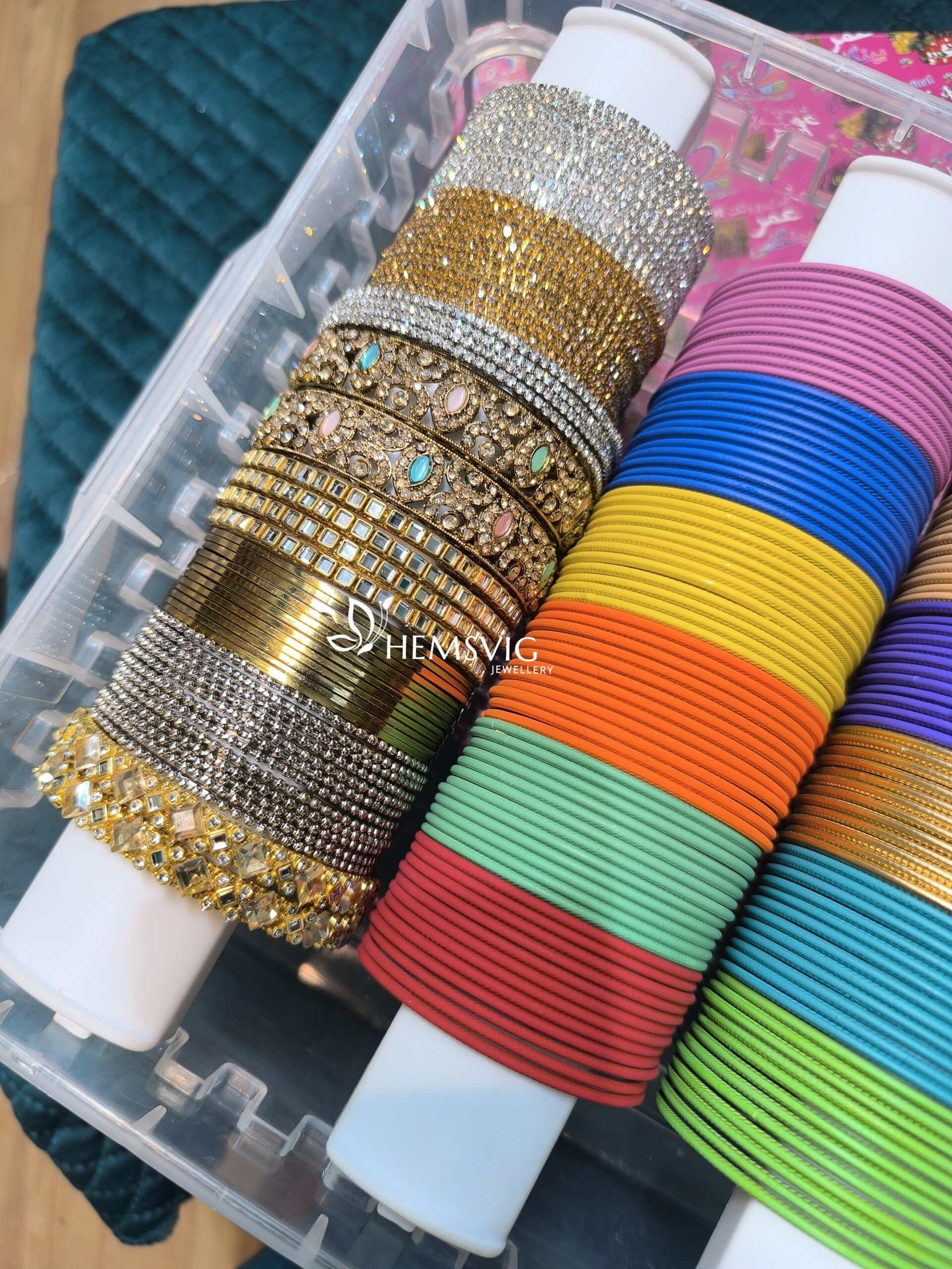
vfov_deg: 73.9
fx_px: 843
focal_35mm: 23
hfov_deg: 58.9
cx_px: 476
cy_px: 634
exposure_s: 1/100
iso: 125
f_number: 1.65
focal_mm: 6.14
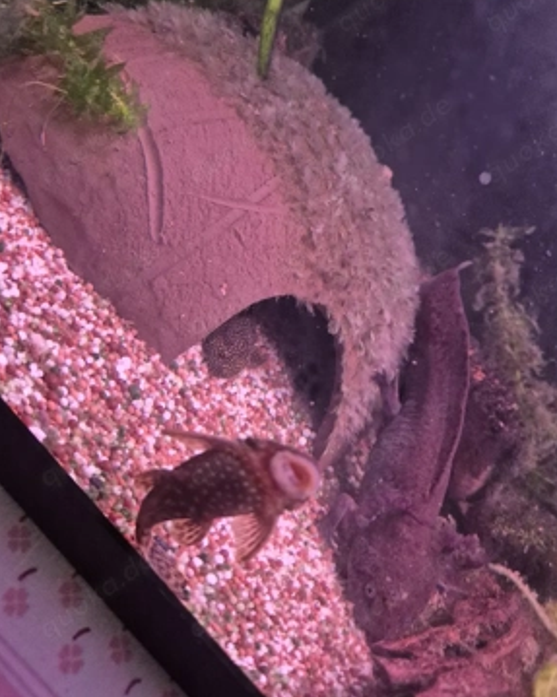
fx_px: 515
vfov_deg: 67.9
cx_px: 287
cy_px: 313
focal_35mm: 25
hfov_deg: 56.8
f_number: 1.8
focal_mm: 5.4
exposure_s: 1/100
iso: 1250
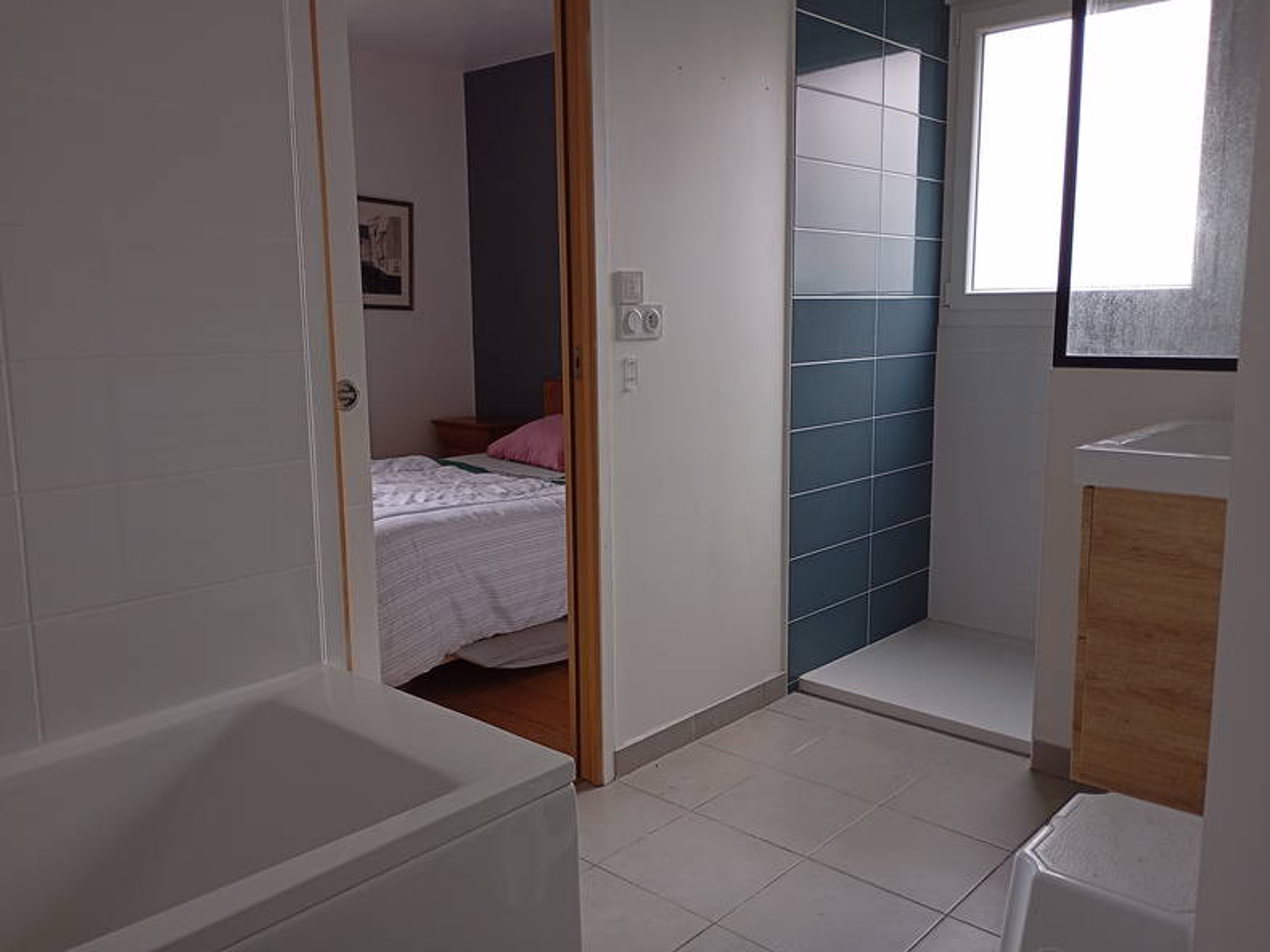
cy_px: 476
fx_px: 1027
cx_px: 635
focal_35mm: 28
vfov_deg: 49.7
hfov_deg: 63.5
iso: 403
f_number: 1.8
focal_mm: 4.27
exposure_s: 1/50
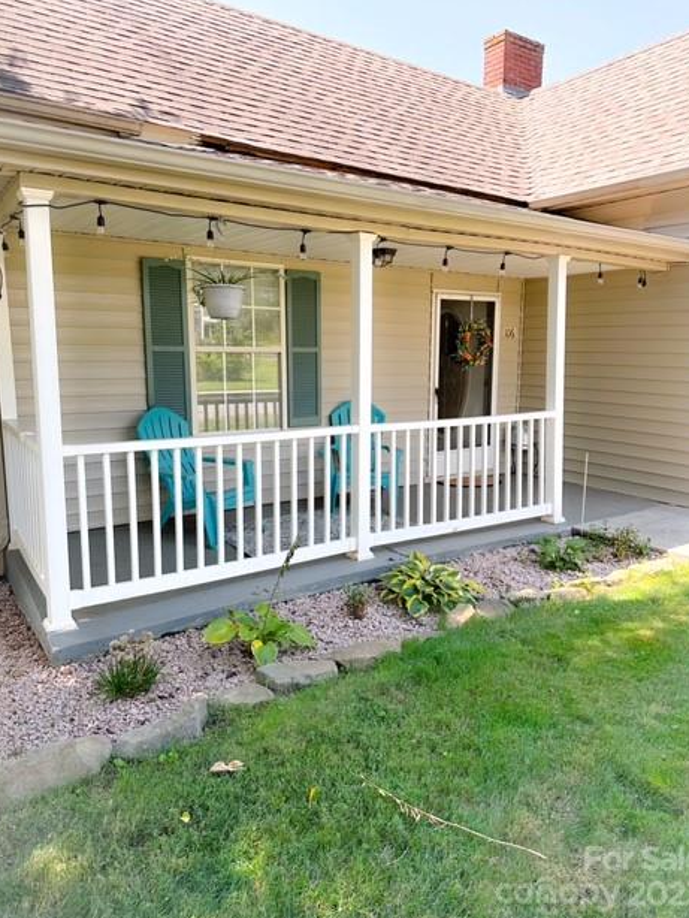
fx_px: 663
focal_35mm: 25
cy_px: 450
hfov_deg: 54.9
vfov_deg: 69.4
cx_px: 350
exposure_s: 1/550
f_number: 1.8
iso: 80
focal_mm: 6.86
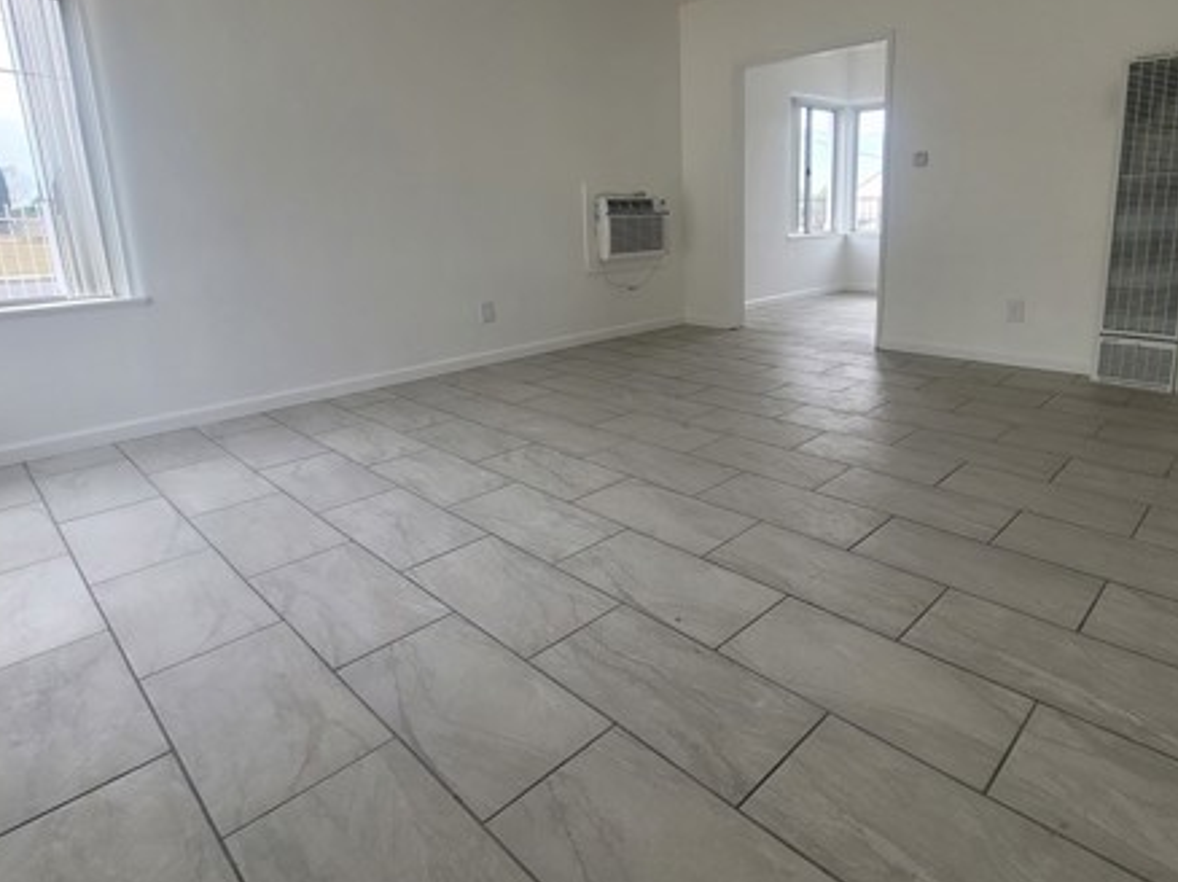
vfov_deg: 67.8
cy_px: 344
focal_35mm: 19
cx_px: 675
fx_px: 646
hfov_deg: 84.1
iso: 64
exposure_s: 1/218
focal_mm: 2.2
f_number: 2.2
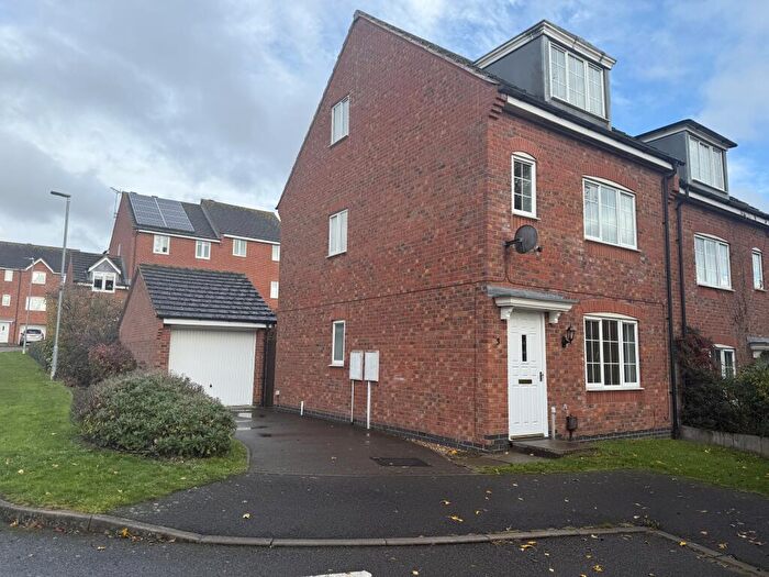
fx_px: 533
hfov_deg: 71.6
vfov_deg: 56.8
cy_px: 288
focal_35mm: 24
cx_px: 384
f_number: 1.78
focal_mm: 6.76
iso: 80
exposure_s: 1/1901
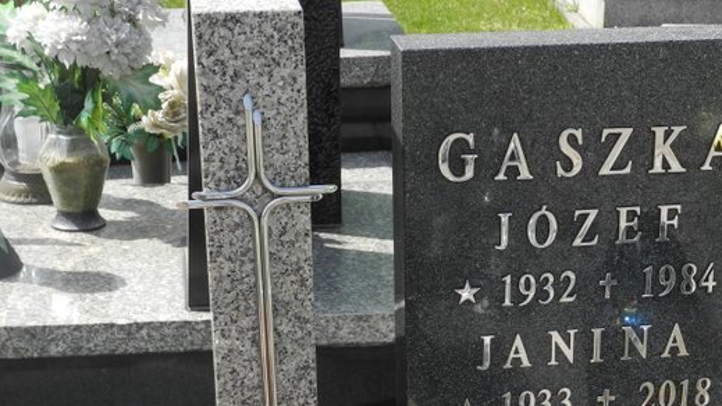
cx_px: 502
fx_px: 1608
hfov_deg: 25.1
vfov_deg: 14.3
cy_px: 328
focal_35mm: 84
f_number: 3.5
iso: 100
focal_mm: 10.7
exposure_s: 1/800
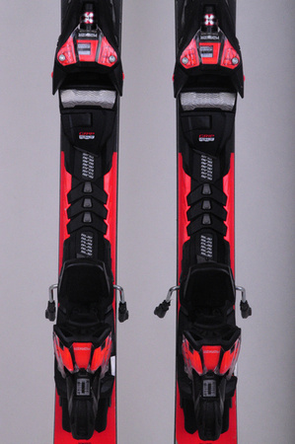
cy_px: 222
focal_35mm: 93
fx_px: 1146
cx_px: 148
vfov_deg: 21.9
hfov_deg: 14.7
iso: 3200
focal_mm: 62
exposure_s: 1/200
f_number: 20
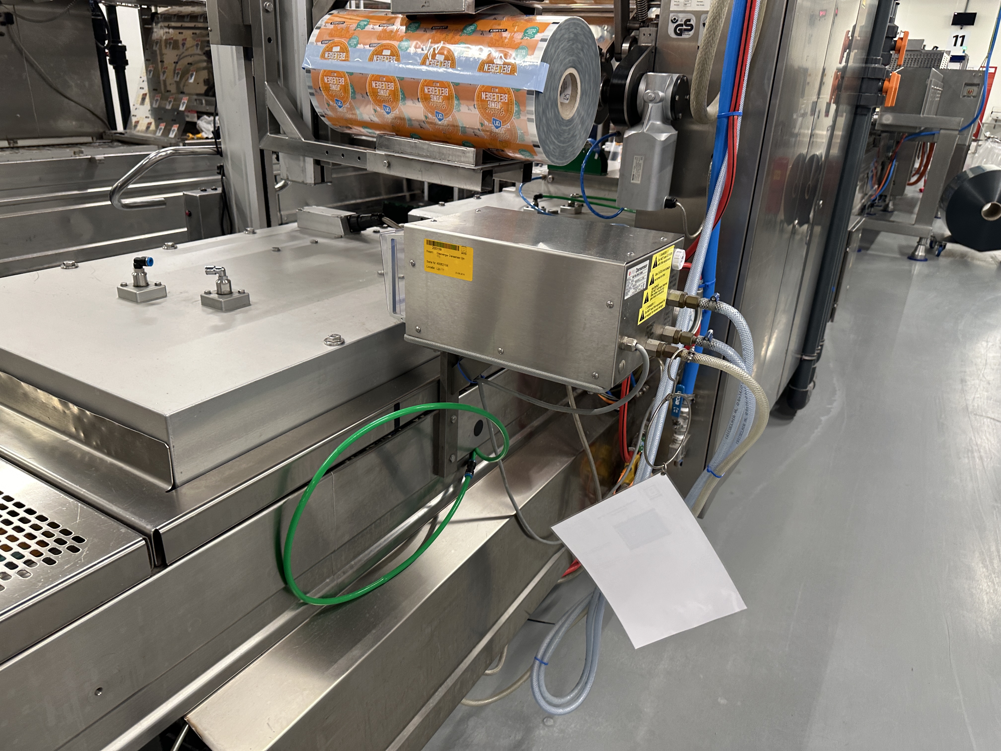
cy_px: 376
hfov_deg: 71.6
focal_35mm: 24
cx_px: 500
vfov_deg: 56.8
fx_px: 694
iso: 125
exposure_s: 1/50
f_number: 1.78
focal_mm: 6.86
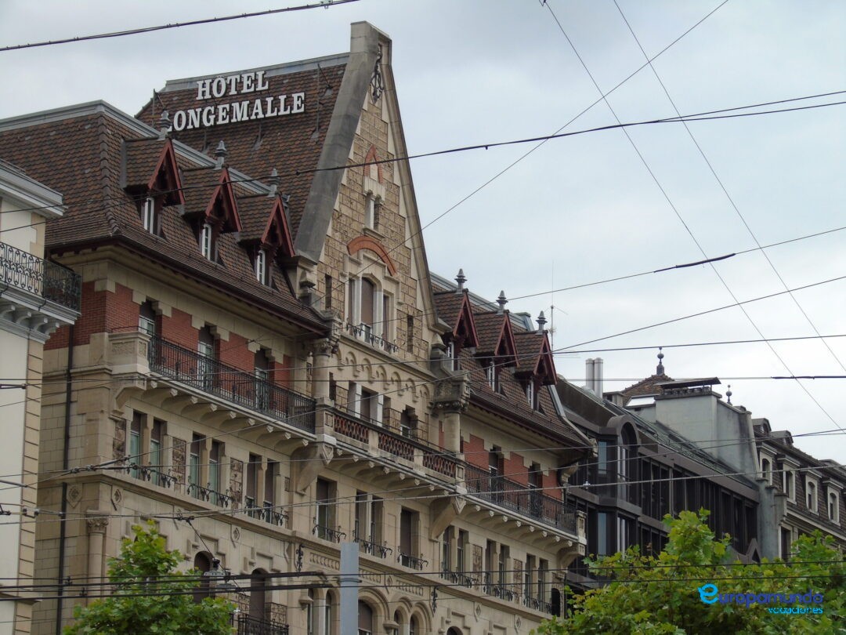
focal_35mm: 124
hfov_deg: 15.9
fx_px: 3031
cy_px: 318
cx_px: 423
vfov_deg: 12.0
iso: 80
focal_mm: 22
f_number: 4.6
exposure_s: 1/320
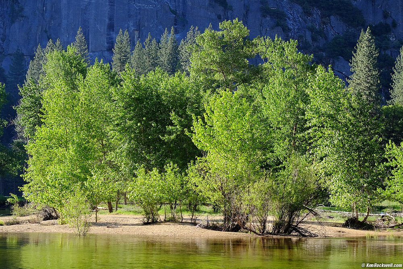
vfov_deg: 13.6
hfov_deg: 20.2
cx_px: 202
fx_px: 1131
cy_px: 134
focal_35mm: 101
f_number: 5.6
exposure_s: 1/170
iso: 200
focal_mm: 67.1
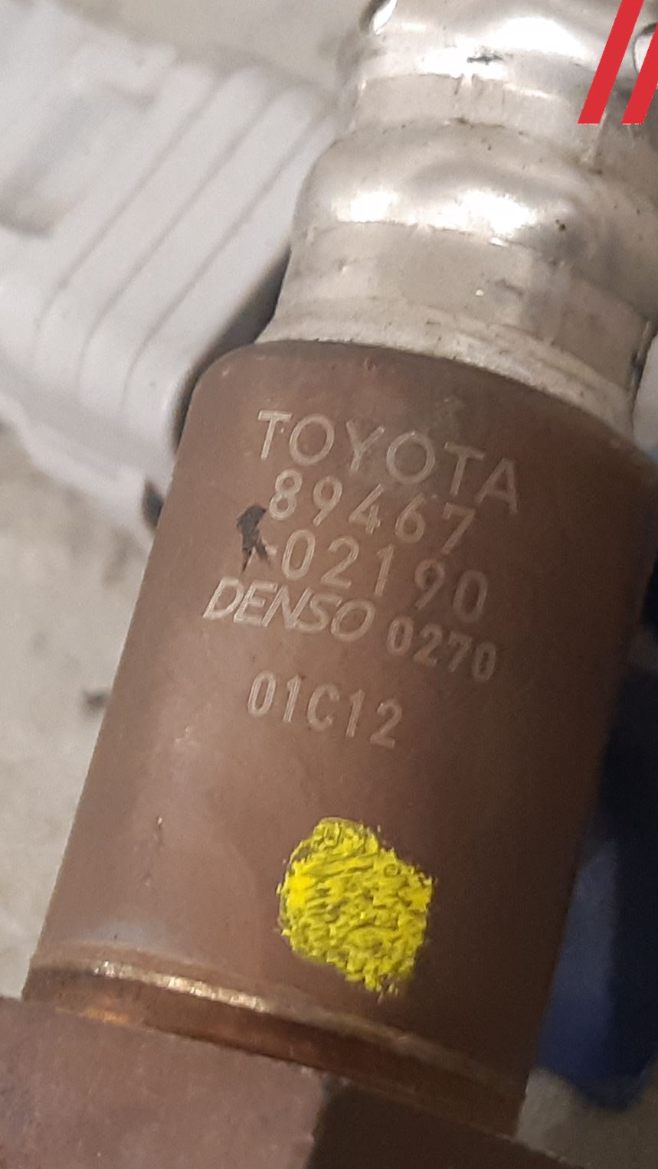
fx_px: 1179
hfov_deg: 31.1
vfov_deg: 52.8
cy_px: 583
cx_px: 264
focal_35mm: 38
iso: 200
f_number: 1.7
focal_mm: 3.93
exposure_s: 1/25
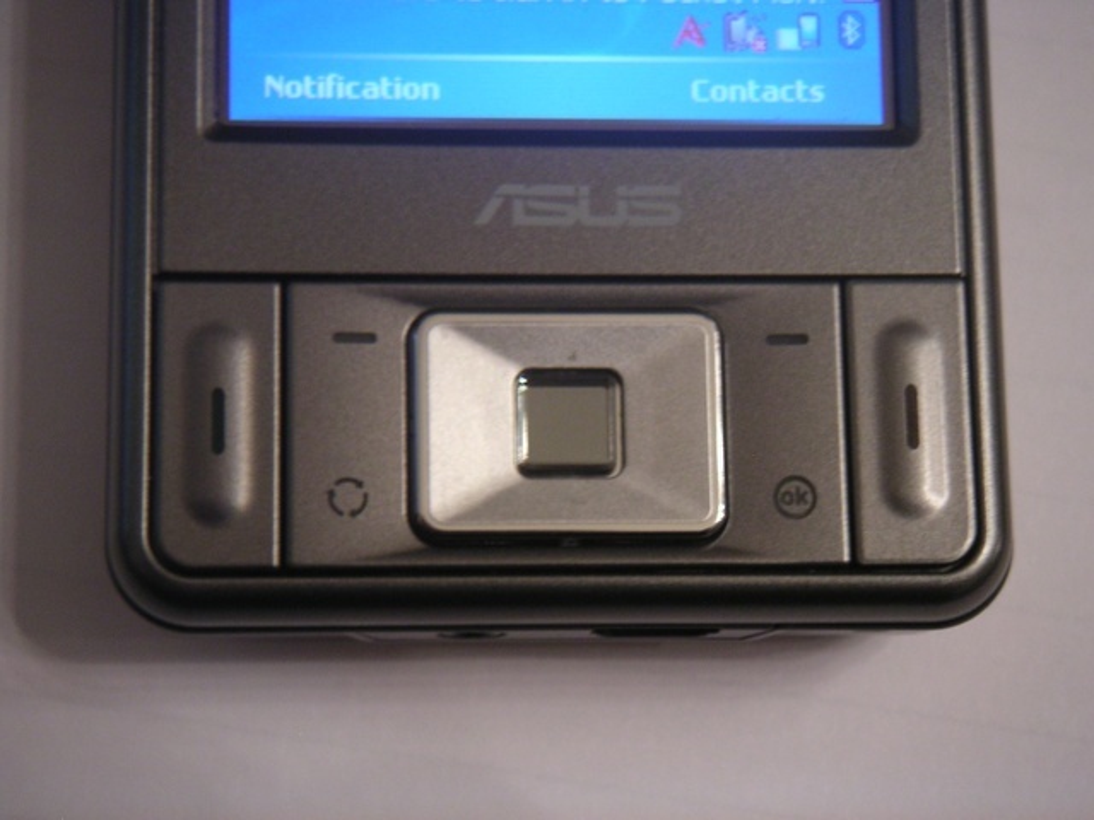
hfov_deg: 24.7
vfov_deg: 18.7
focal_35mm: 79
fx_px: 2497
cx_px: 547
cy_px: 410
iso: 100
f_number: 3.2
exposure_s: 1/10
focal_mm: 12.2
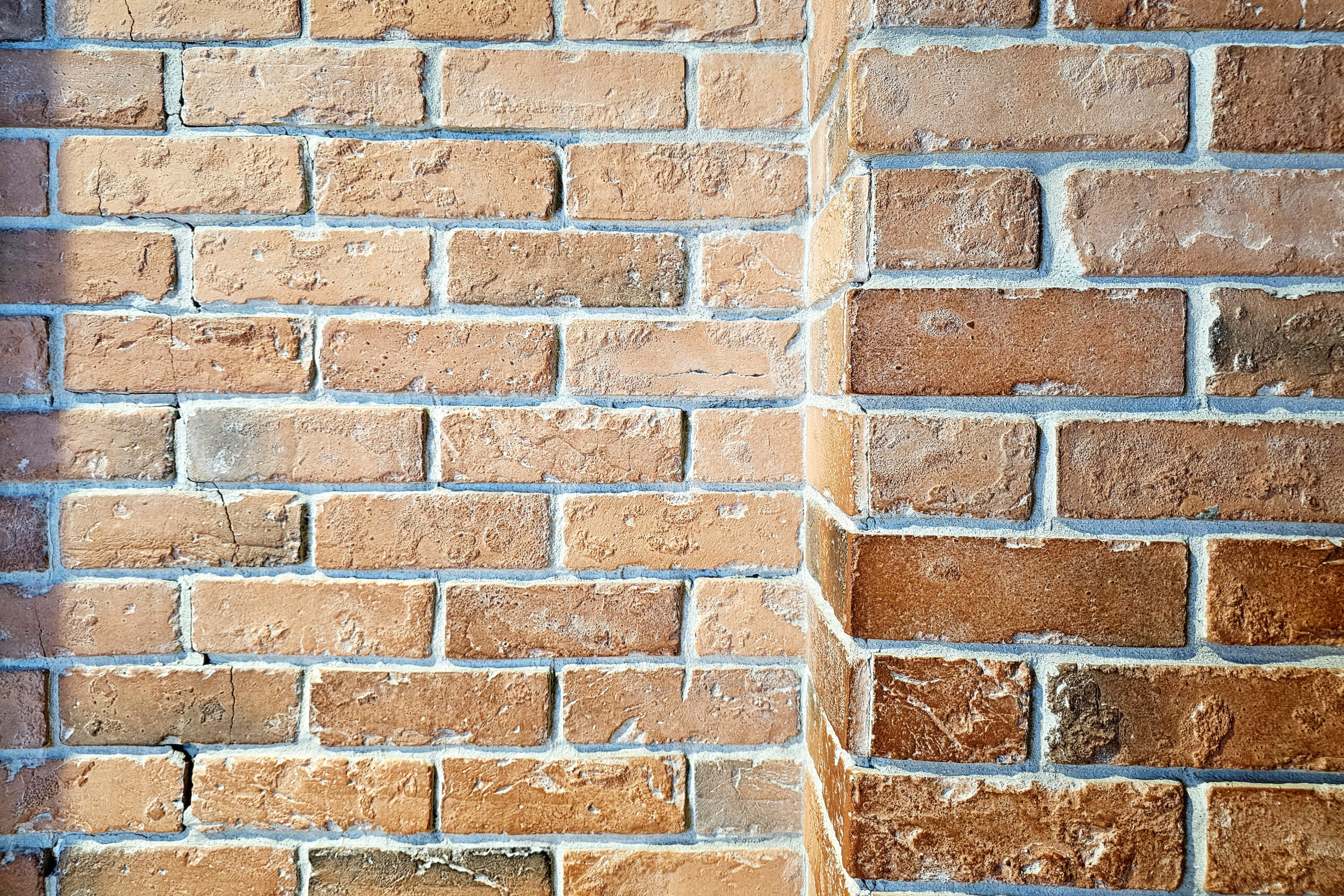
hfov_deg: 73.7
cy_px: 408
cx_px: 672
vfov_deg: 53.1
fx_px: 896
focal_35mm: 24
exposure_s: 1/50
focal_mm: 6.3
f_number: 1.7
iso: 640
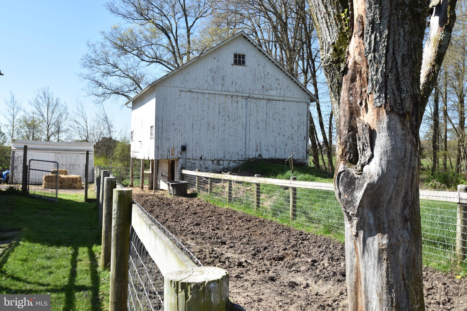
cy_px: 156
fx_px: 409
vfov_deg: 41.7
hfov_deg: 59.5
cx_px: 234
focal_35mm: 32
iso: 200
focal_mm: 21
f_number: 9
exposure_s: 1/320
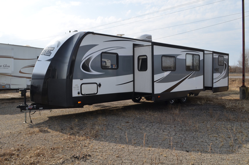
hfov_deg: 62.0
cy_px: 82
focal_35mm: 30
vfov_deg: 43.4
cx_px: 124
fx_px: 207
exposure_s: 1/200
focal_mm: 20
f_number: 11
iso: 100
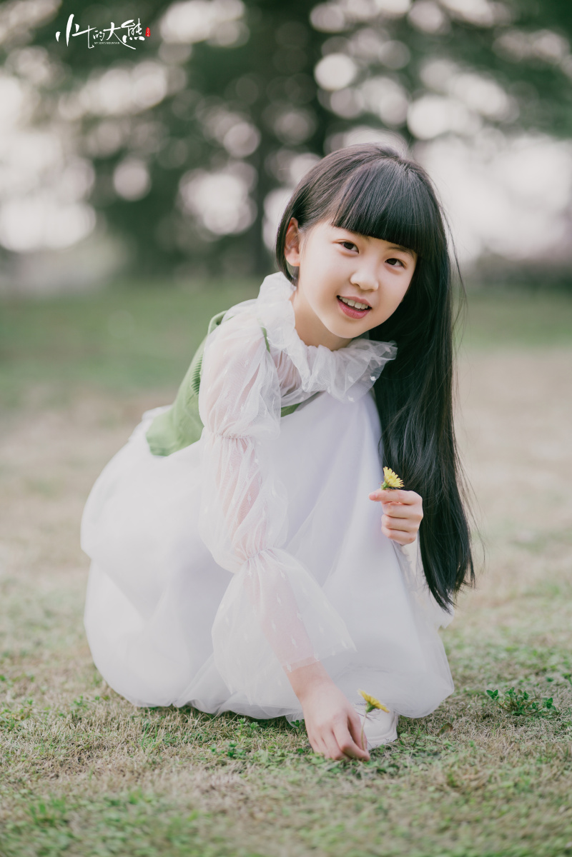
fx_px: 2026
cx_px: 286
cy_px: 428
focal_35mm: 85
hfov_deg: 16.1
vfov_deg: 23.9
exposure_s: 1/500
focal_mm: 85
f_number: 1.8
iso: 100
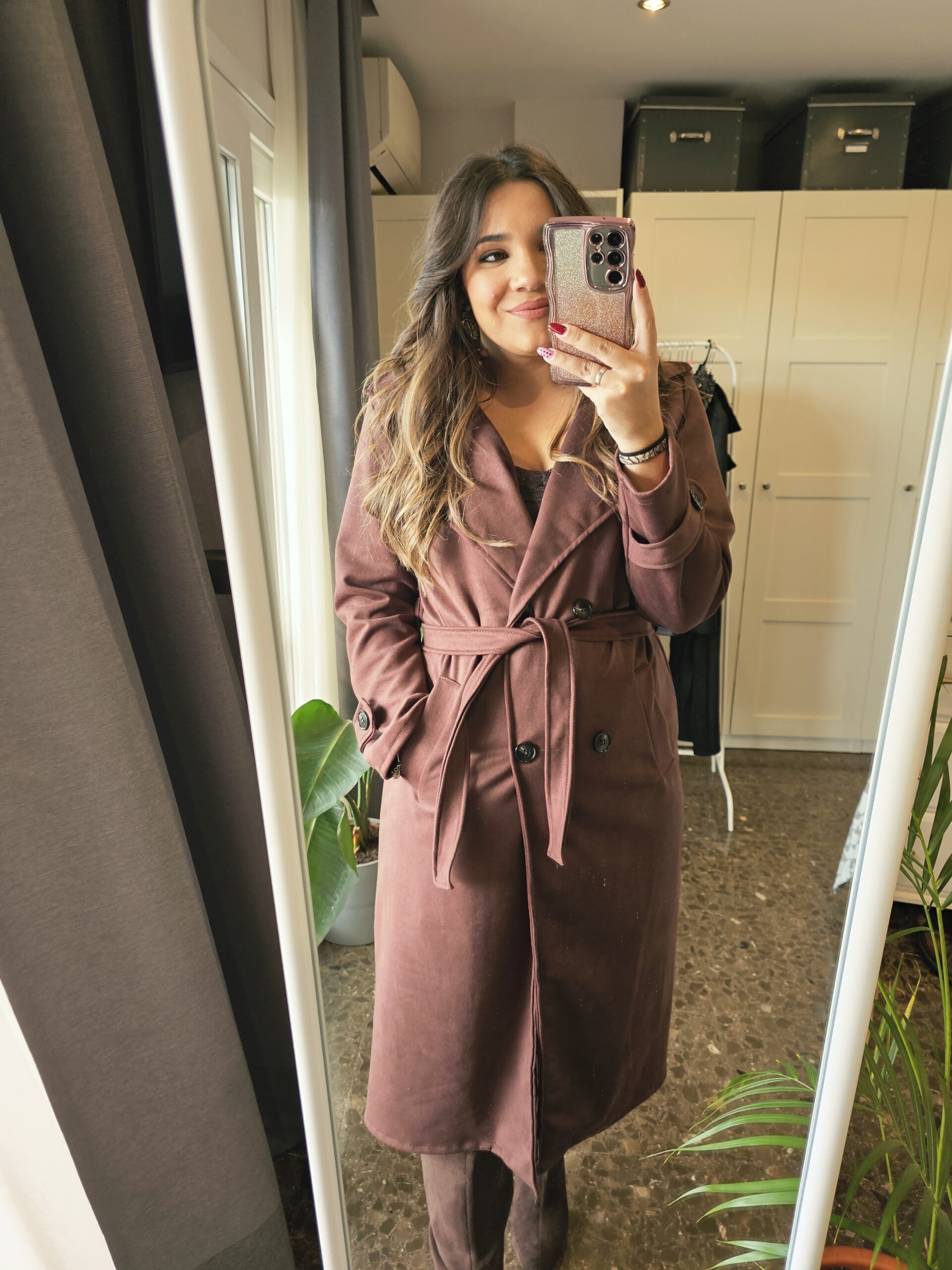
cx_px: 476
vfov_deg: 73.9
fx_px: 843
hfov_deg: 58.9
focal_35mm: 23
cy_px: 635
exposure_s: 1/100
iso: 80
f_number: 1.7
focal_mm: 6.3
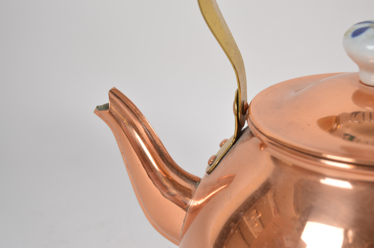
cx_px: 187
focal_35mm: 82
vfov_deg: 16.5
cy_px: 124
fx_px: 856
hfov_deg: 24.6
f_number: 5.6
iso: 100
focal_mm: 55
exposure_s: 1/80
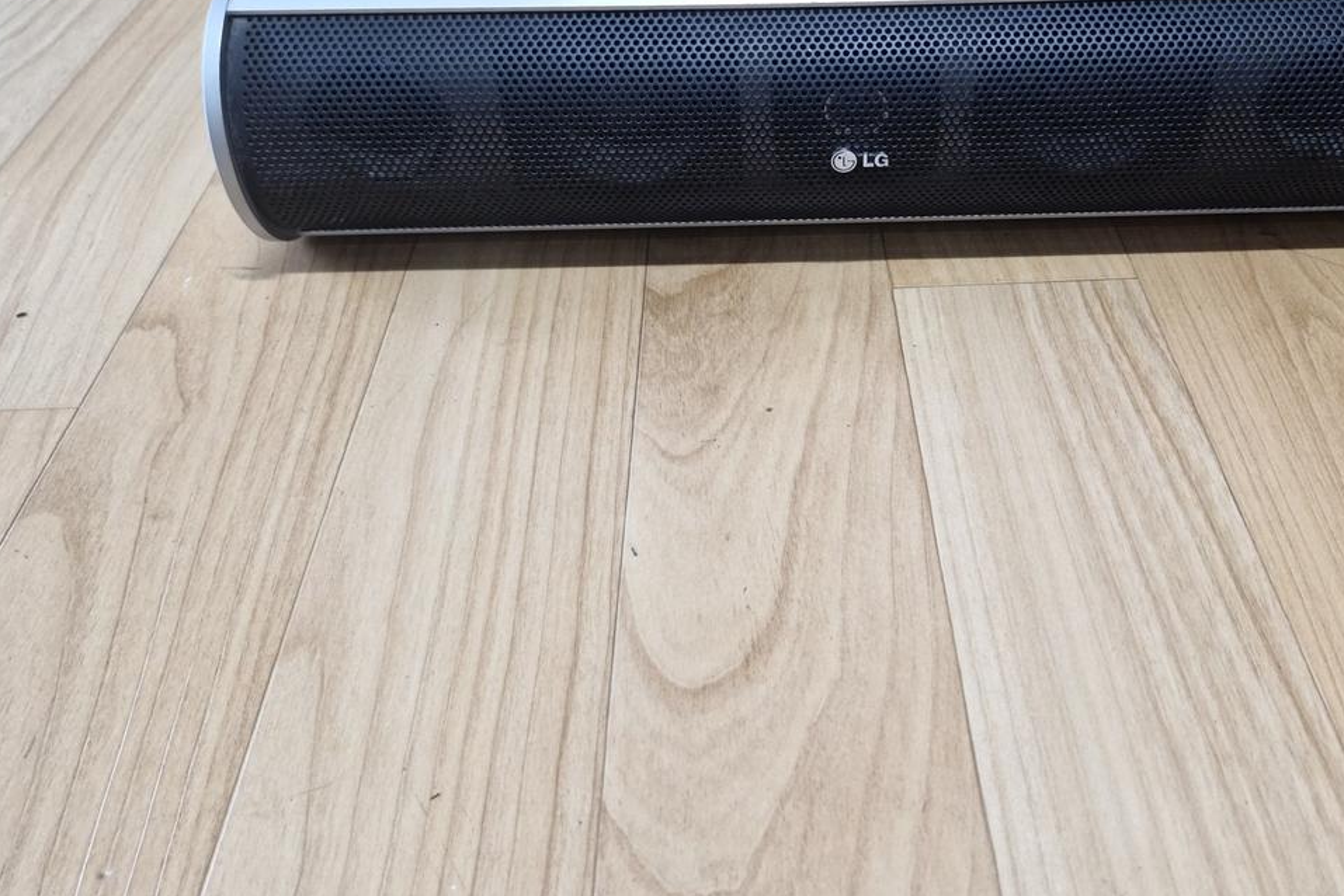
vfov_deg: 40.2
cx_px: 819
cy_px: 249
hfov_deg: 58.2
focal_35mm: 32
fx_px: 1195
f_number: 1.8
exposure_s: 1/120
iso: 125
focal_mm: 5.54
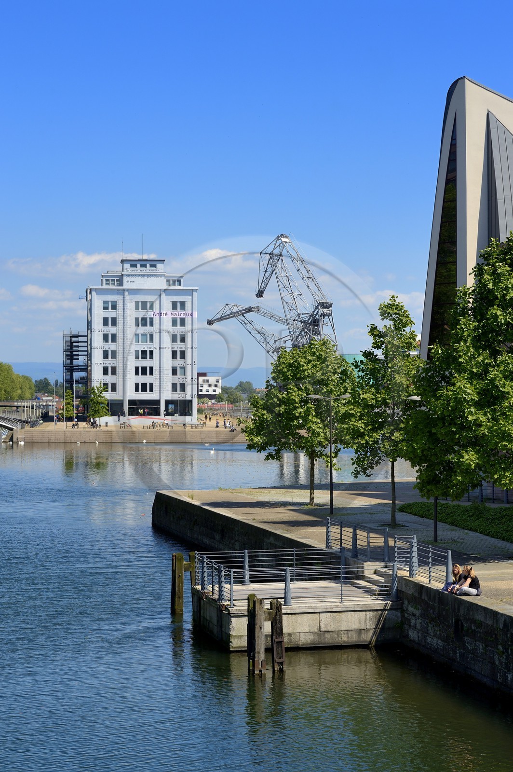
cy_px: 386
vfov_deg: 28.9
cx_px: 256
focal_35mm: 70
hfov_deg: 19.4
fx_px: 1499
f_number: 11
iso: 200
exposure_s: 1/250
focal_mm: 70
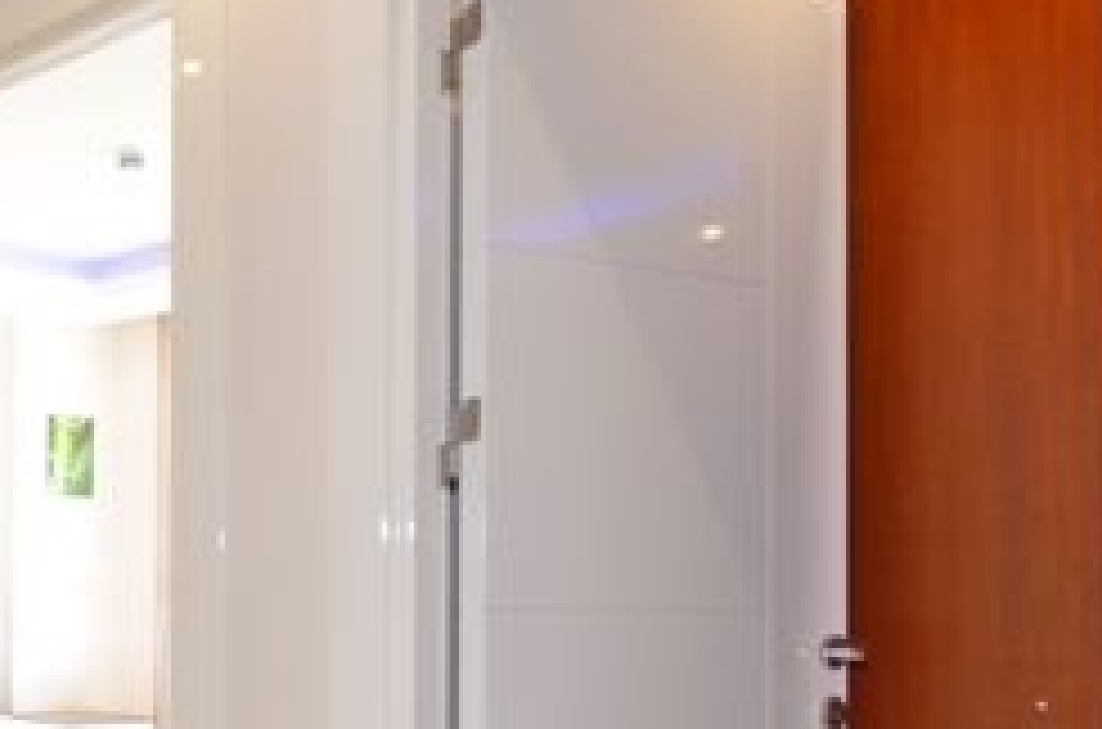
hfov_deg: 33.5
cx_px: -236
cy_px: 526
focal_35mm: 47
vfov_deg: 27.9
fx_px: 1448
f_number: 4.2
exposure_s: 1/60
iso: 400
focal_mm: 11
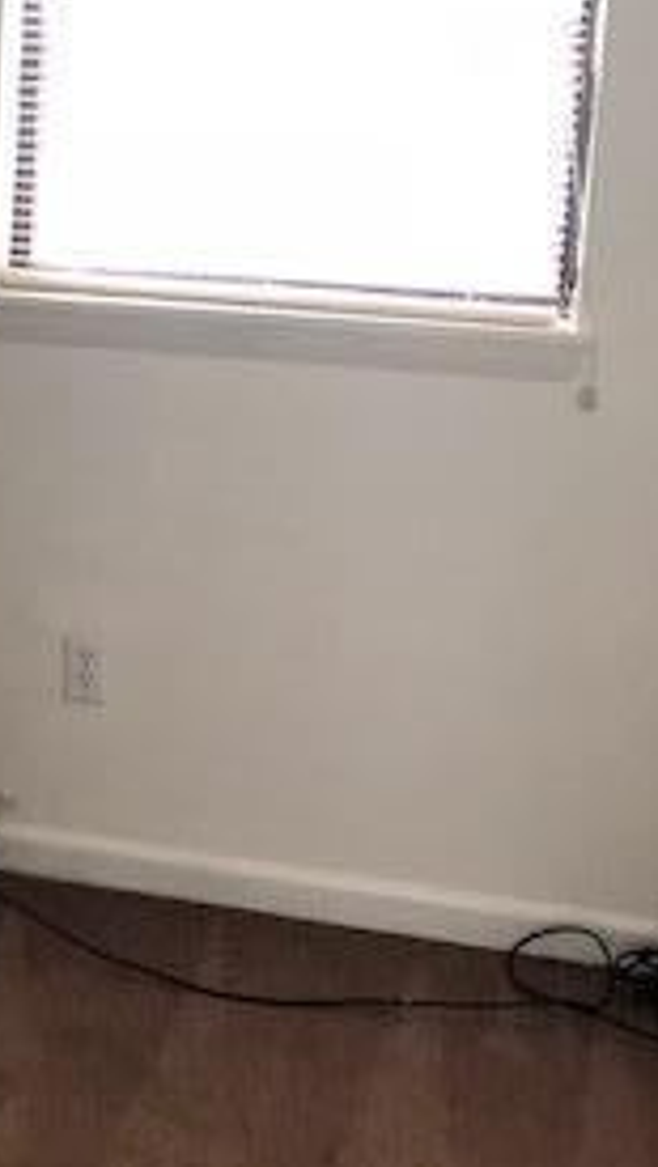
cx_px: -267
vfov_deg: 29.6
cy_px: 450
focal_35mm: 71
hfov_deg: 15.9
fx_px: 2199
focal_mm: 3.99
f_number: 1.8
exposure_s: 1/15
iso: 64
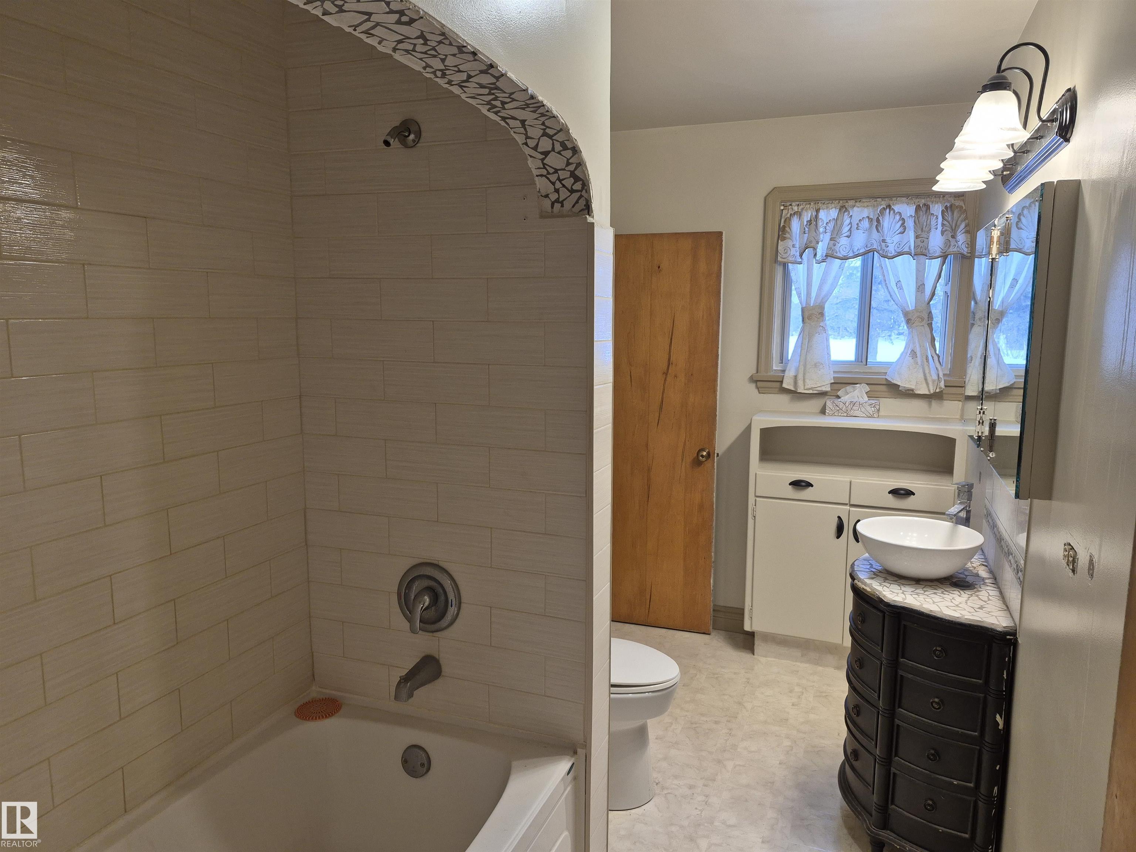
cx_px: 568
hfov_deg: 73.9
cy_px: 426
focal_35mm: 23
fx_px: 755
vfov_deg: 58.9
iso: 125
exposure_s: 1/120
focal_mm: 5.4
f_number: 1.8
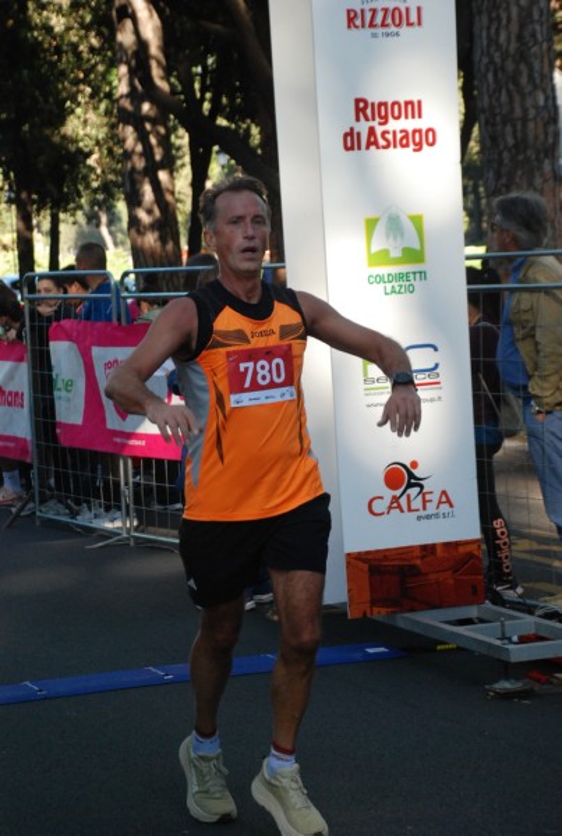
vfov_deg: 20.6
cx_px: 281
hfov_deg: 13.9
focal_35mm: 99
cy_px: 418
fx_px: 2306
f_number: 5.3
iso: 1000
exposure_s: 1/500
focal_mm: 66
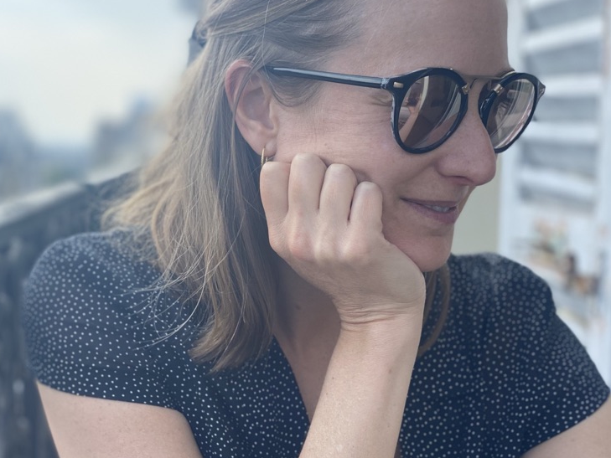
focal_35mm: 73
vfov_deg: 20.2
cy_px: 244
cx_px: 199
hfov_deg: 26.5
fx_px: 1289
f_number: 2
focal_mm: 6
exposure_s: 1/329
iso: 20
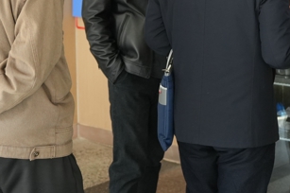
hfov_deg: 19.5
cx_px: 287
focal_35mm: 102
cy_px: 4
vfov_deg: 13.2
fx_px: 821
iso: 1250
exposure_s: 1/320
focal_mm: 31
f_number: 2.8
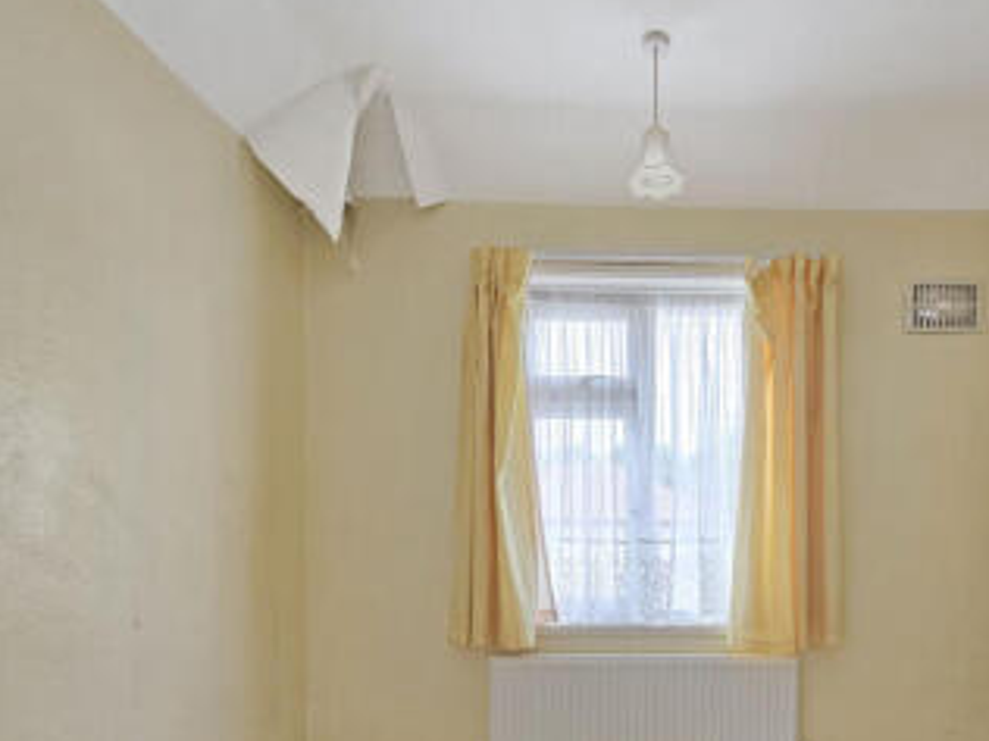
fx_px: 686
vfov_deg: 53.9
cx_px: 656
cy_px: 567
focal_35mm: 24
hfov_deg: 69.6
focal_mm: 2.2
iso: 80
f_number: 2.2
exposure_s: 1/50
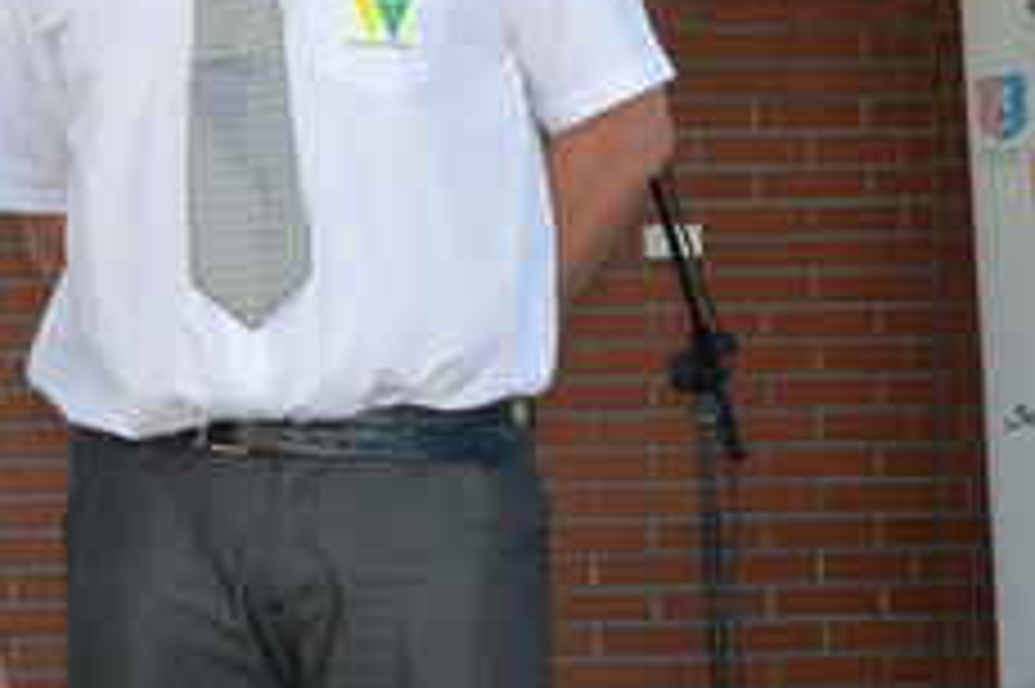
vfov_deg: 8.2
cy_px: 16
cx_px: -225
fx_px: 4769
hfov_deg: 12.1
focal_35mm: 166
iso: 110
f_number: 5.3
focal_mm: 42
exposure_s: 1/125
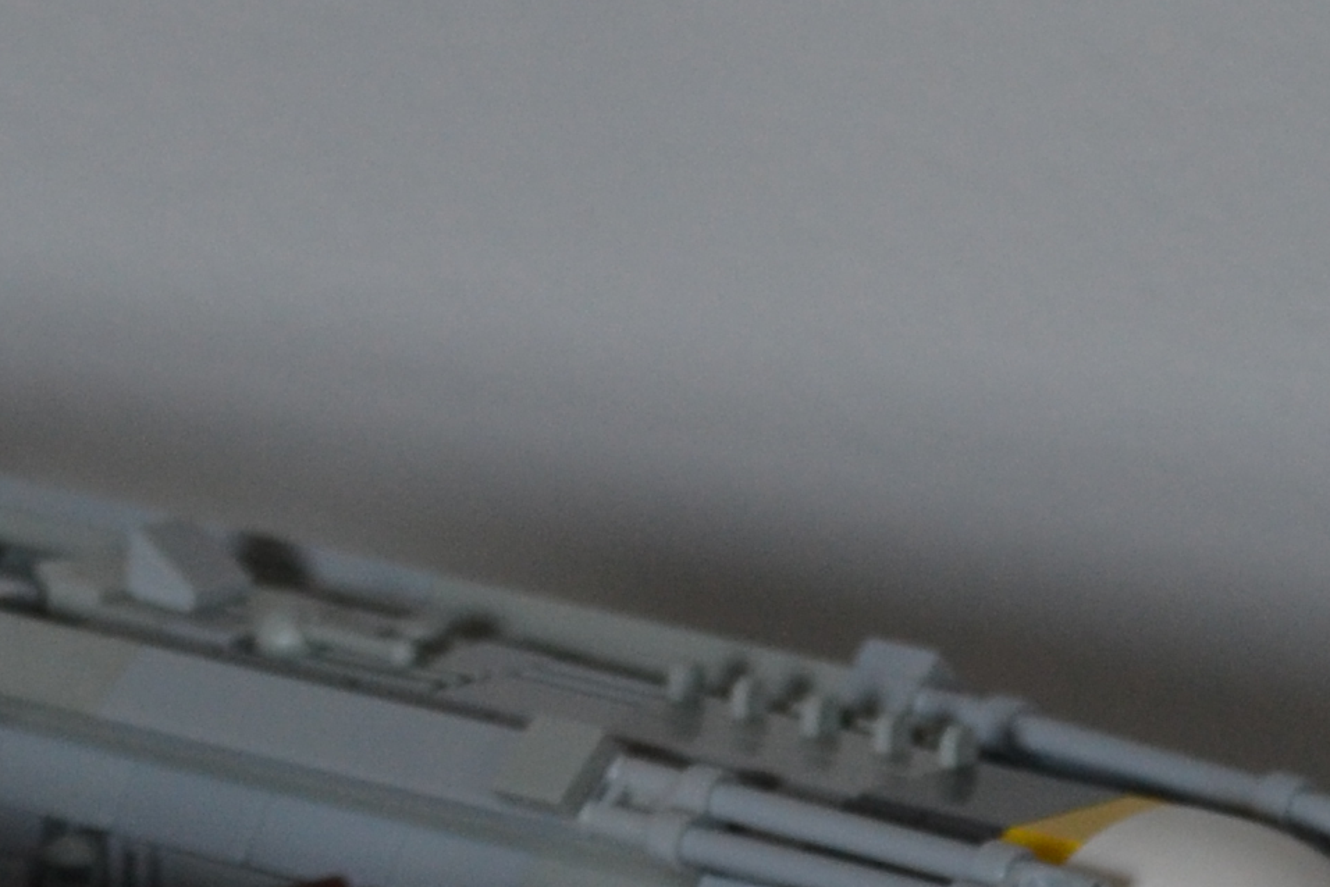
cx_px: 166
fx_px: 11751
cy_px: 887
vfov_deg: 4.3
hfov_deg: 6.5
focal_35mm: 318
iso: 400
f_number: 5.3
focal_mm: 44
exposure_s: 1/30
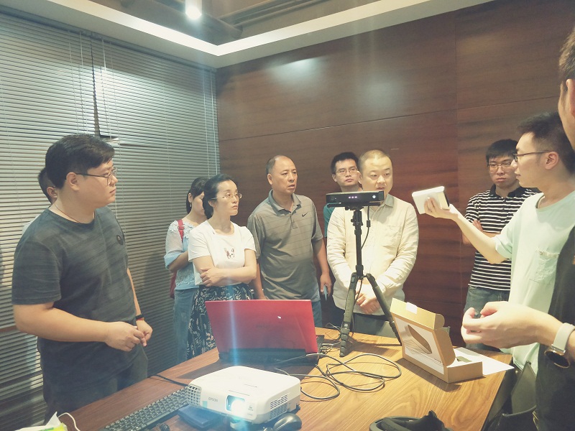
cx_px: 288
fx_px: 415
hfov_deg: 69.4
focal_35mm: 25
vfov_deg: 54.9
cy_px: 216
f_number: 1.7
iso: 485
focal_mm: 4.27
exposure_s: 1/33
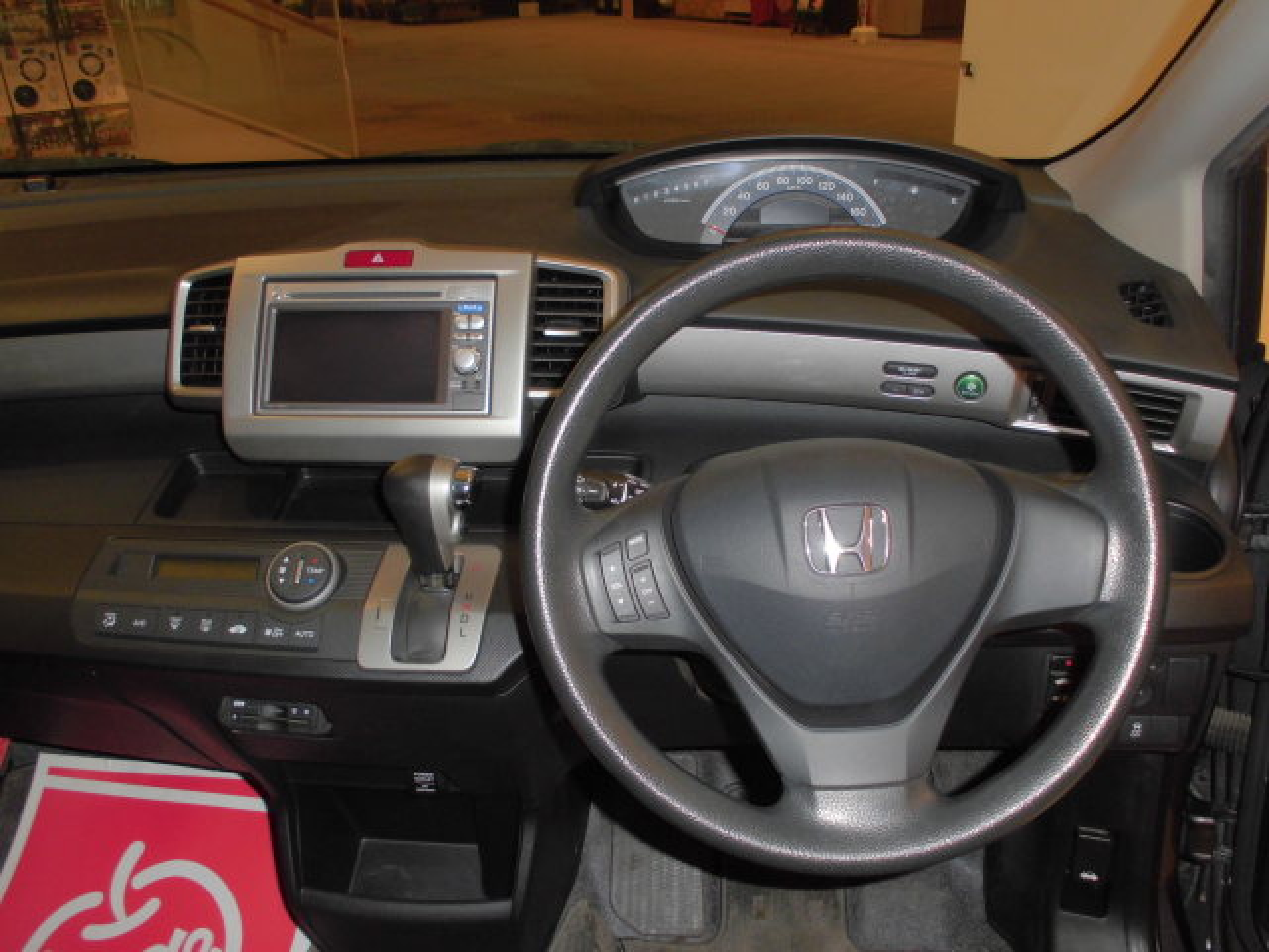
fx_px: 1063
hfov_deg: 61.7
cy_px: 476
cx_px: 634
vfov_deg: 48.2
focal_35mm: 29
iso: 100
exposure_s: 1/60
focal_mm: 5.3
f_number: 3.7
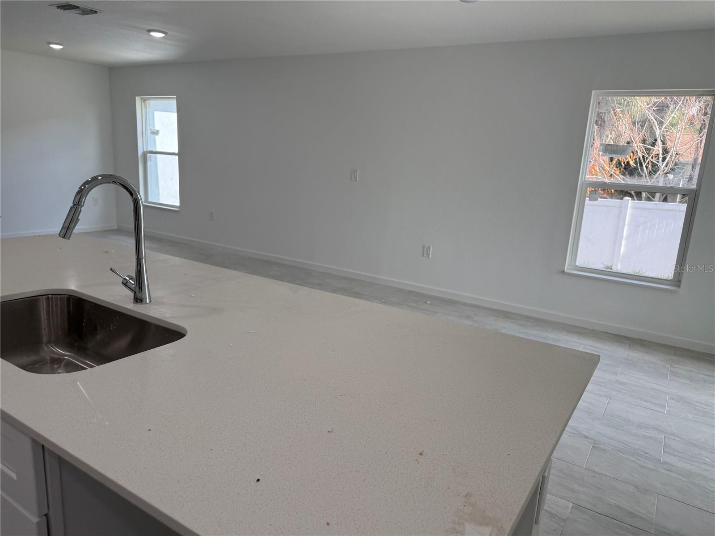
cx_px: 358
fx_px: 496
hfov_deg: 71.6
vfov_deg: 56.8
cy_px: 268
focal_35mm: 24
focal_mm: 6.76
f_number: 1.78
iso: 100
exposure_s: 1/464
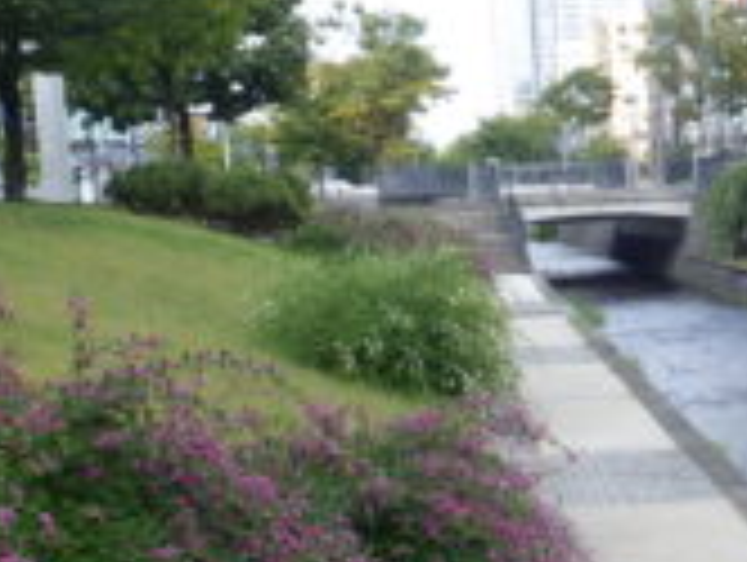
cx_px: 695
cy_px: 573
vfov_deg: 15.1
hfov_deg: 20.0
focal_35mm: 96
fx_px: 2075
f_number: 4.2
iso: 125
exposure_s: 1/320
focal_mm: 5
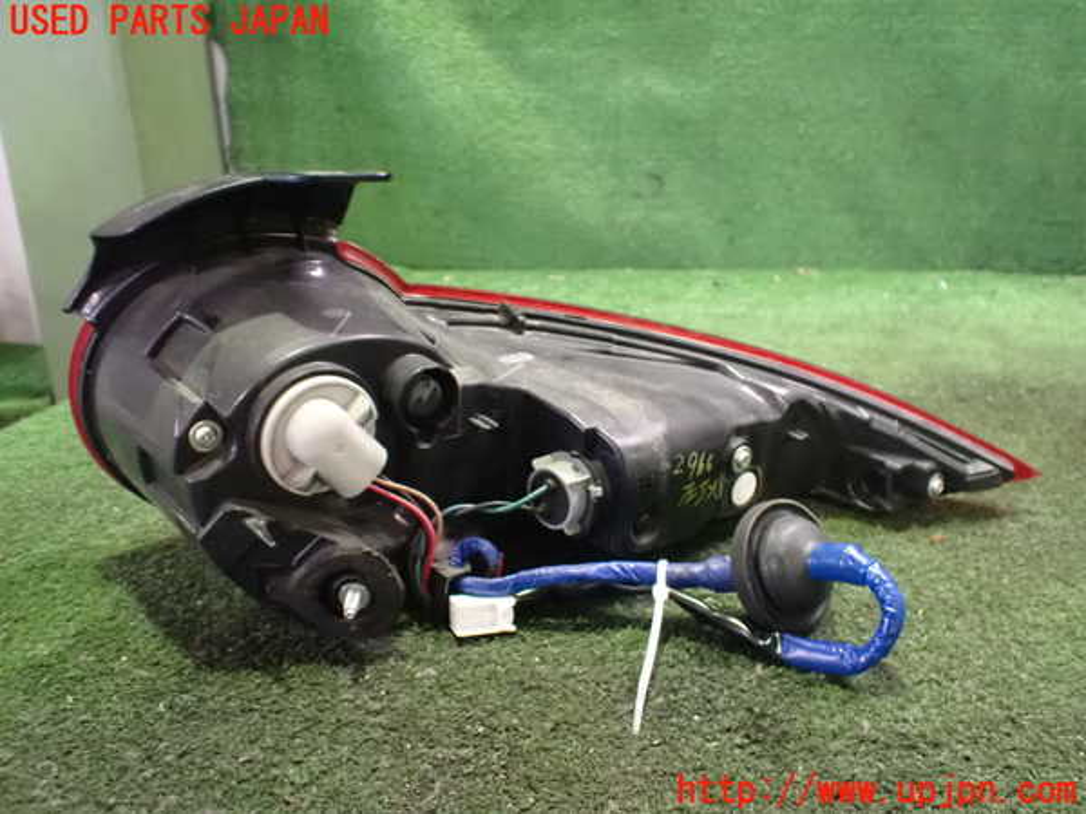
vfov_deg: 46.8
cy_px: 407
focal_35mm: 30
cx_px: 543
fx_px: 941
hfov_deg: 60.0
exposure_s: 1/30
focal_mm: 5.4
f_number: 2.3
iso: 1600
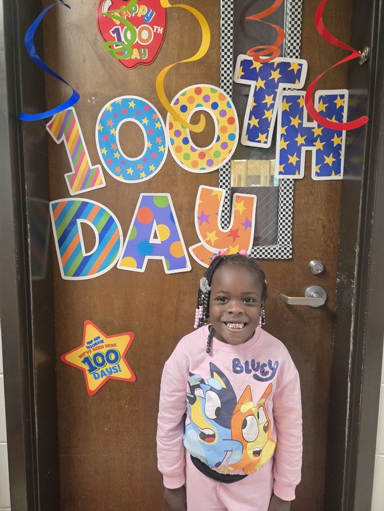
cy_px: 256
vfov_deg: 73.9
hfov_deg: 58.9
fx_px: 340
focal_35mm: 23
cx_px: 192
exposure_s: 1/120
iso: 800
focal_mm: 5.4
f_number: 1.8
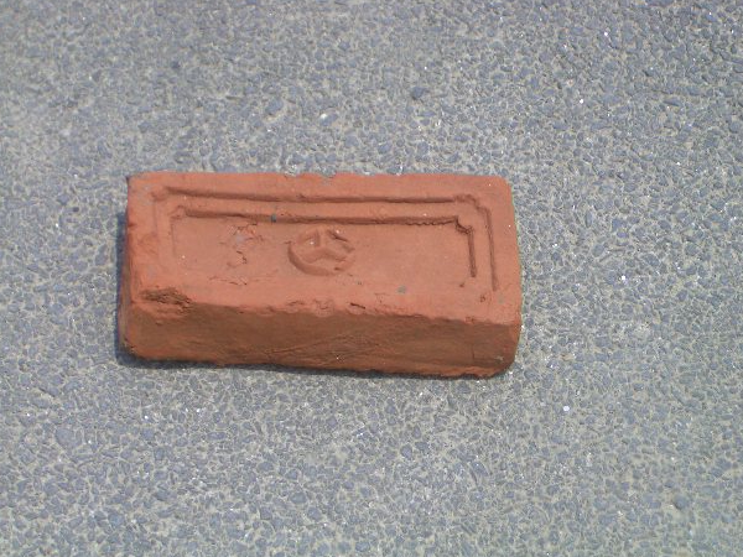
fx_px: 2404
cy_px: 285
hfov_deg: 17.6
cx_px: 355
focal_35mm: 112
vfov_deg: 13.2
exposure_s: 1/800
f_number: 4.8
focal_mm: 17.4
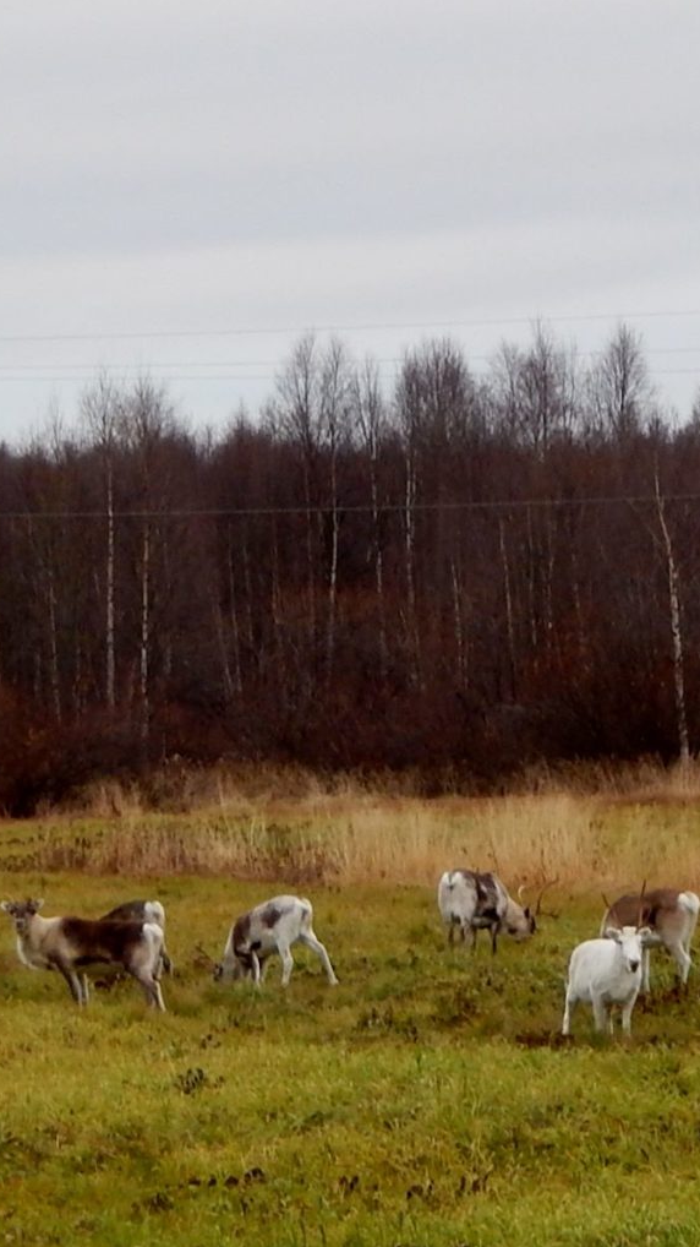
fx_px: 5647
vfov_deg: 12.6
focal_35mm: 171
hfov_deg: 7.1
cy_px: 622
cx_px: 212
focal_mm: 21
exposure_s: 1/30
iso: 125
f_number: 5.5
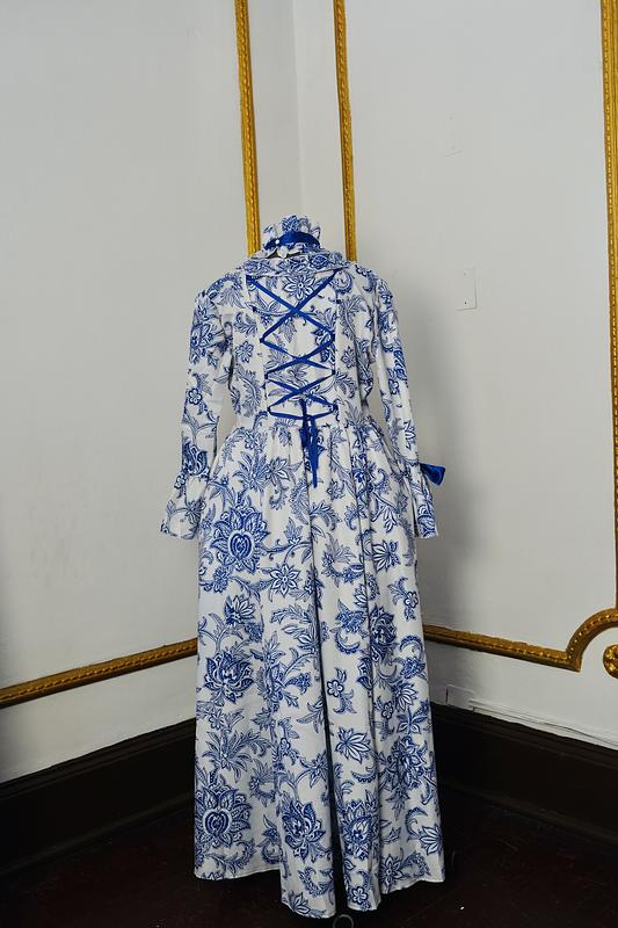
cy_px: 464
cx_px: 309
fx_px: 953
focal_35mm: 37
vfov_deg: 51.9
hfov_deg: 35.9
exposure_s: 1/160
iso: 1250
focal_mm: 37
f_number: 5
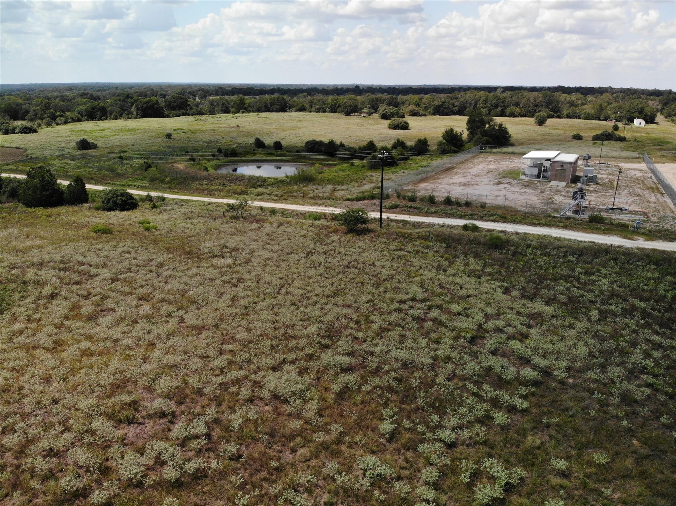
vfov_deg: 56.8
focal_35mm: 24
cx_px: 338
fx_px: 468
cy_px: 253
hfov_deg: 71.6
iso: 123
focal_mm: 4.5
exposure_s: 1/253
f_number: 2.8
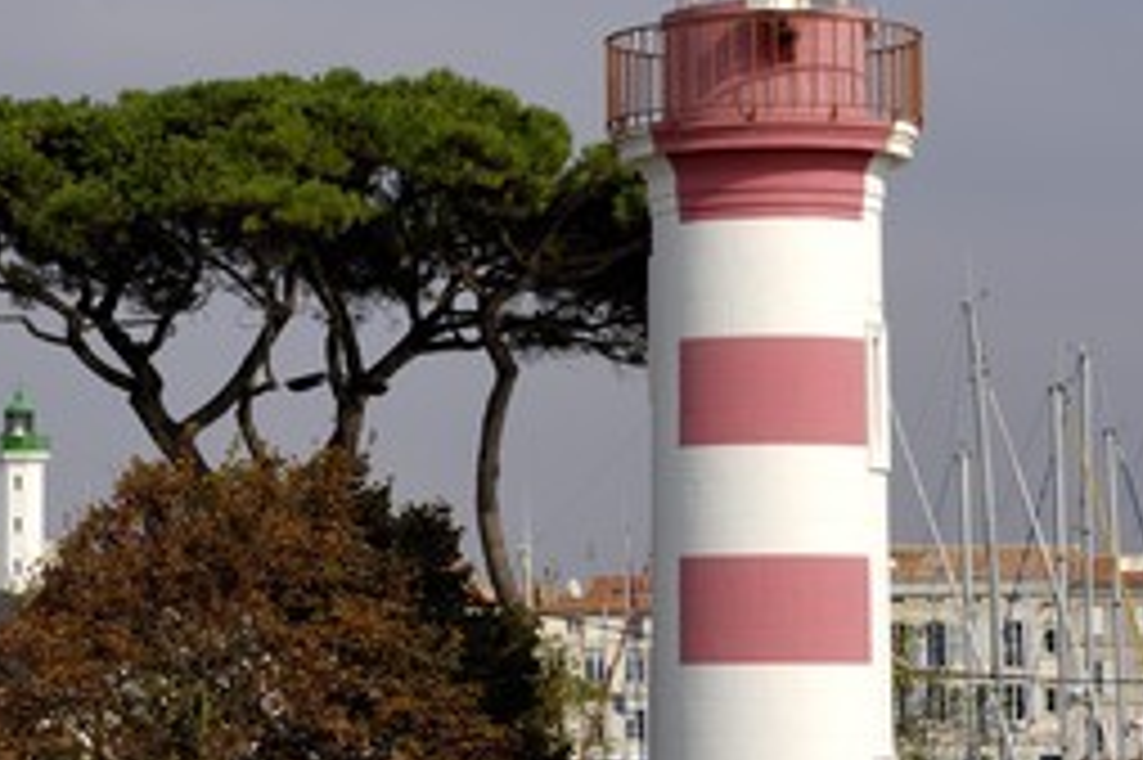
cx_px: 299
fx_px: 4886
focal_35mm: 154
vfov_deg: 8.9
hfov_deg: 13.3
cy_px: 319
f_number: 13
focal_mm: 62
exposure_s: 1/160
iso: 100
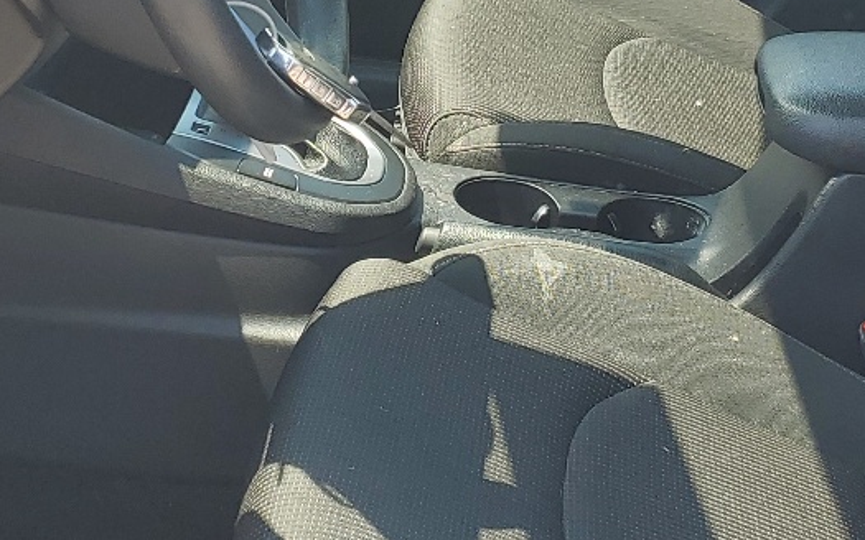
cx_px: 382
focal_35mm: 84
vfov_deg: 15.5
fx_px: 1980
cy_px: 171
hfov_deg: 24.6
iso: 50
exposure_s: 1/588
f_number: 1.5
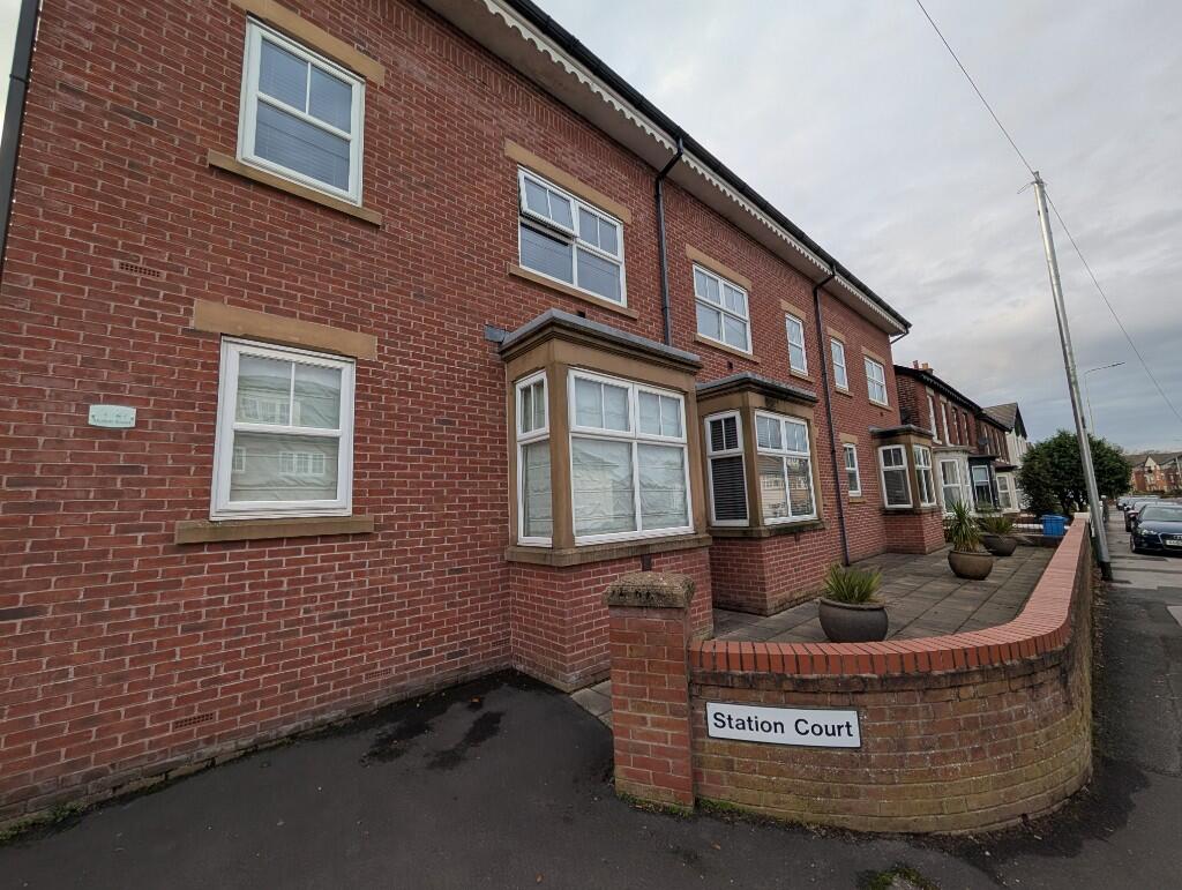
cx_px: 591
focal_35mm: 12
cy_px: 445
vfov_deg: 94.6
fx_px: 410
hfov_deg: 110.5
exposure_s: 1/658
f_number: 1.7
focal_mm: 2.02
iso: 48
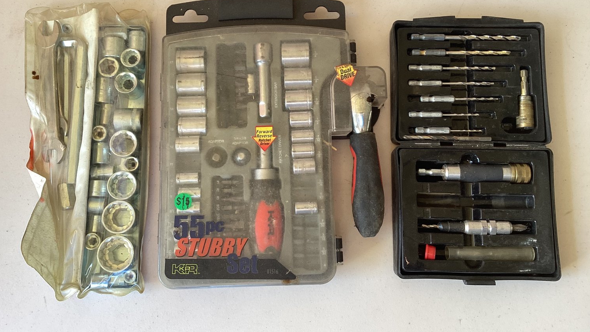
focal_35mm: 34
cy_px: 131
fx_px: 532
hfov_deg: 58.0
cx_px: 294
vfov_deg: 34.5
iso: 64
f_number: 2.4
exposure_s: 1/100
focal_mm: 3.3
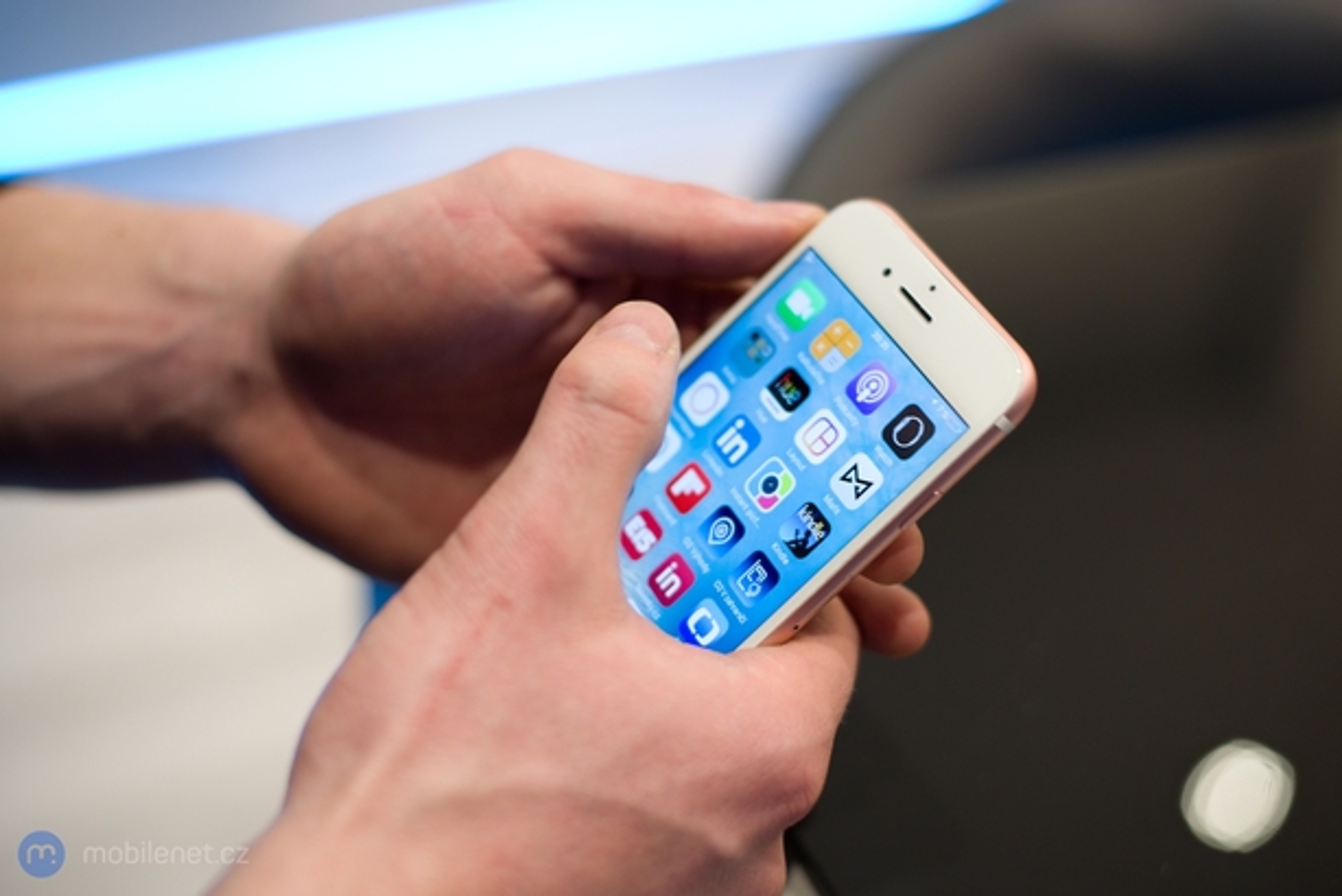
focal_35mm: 50
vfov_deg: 27.0
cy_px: 448
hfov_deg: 39.6
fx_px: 1865
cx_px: 671
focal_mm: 50
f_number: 2.5
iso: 800
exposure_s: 1/200
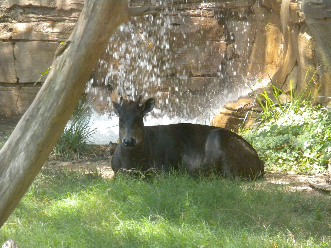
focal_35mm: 238
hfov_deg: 8.3
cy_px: 124
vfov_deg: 6.2
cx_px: 166
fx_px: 2276
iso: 520
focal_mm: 42.1
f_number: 5.2
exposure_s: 1/298
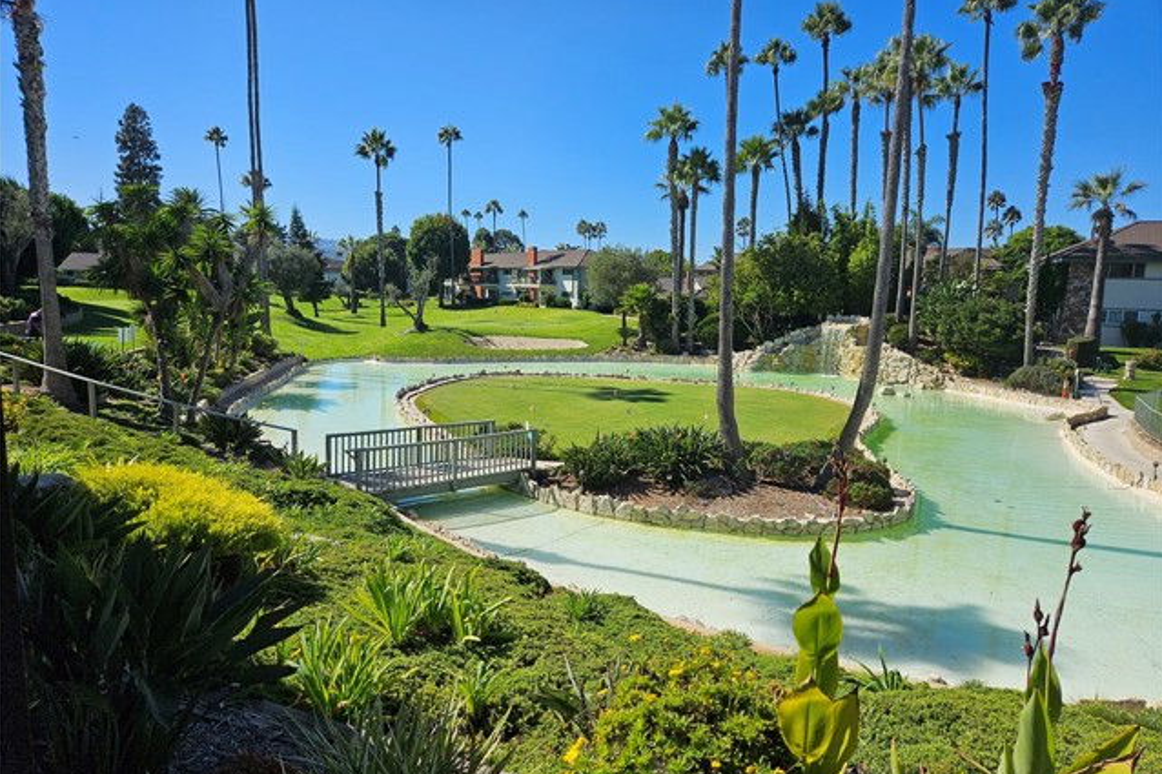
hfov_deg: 73.8
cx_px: 581
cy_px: 402
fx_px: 774
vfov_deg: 53.1
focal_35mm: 24
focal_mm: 5.4
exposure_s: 1/2708
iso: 25
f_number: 1.8
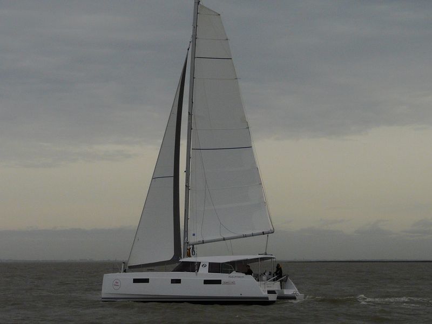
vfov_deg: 11.5
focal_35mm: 129
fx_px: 1610
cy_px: 162
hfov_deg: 15.3
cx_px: 216
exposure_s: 1/400
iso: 100
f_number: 5.6
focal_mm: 13.3
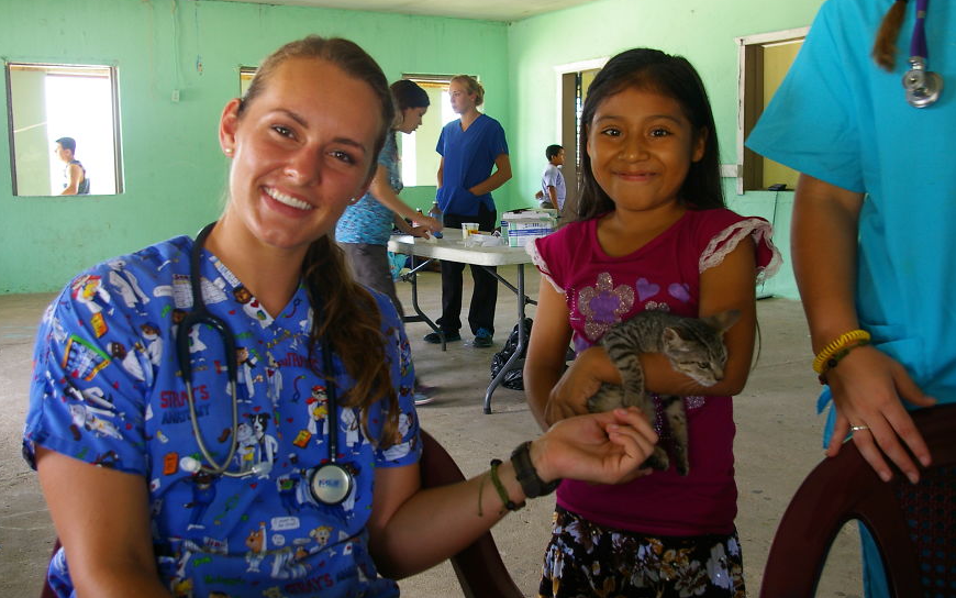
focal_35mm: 36
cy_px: 279
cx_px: 478
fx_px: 925
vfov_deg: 35.8
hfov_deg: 54.6
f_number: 5.6
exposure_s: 1/30
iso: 400
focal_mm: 23
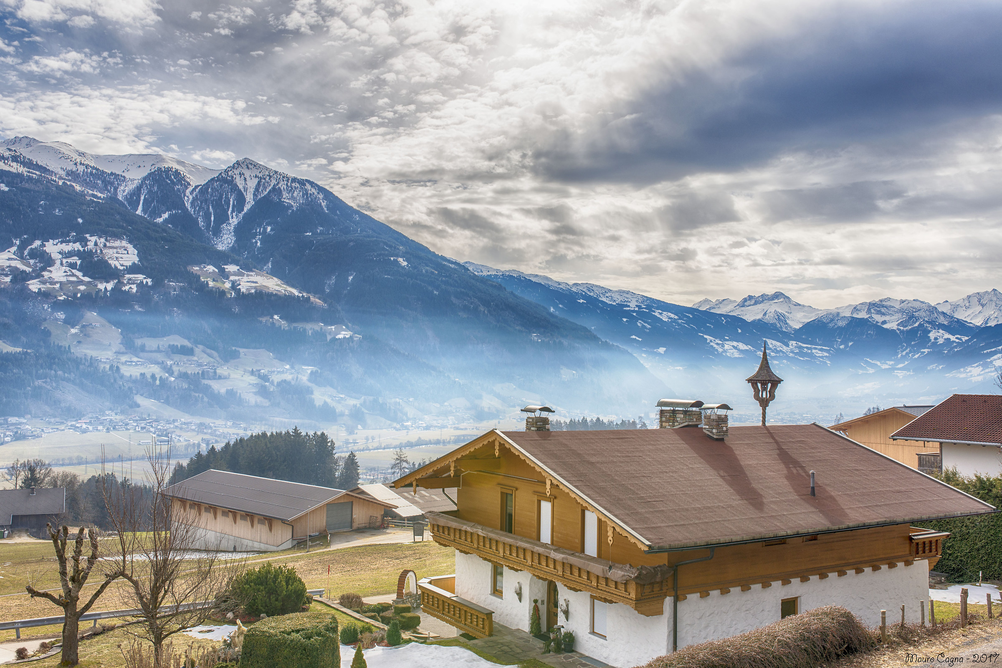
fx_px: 974
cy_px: 334
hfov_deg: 54.4
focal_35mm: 35
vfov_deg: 37.9
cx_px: 501
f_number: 10
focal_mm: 35
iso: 100
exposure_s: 1/500
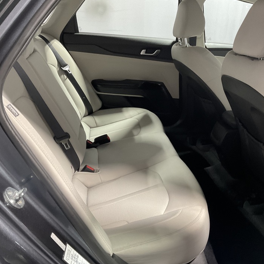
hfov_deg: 47.1
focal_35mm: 35
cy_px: 130
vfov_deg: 47.2
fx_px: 302
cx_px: 151
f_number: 1.8
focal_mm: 3
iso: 160
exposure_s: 1/60
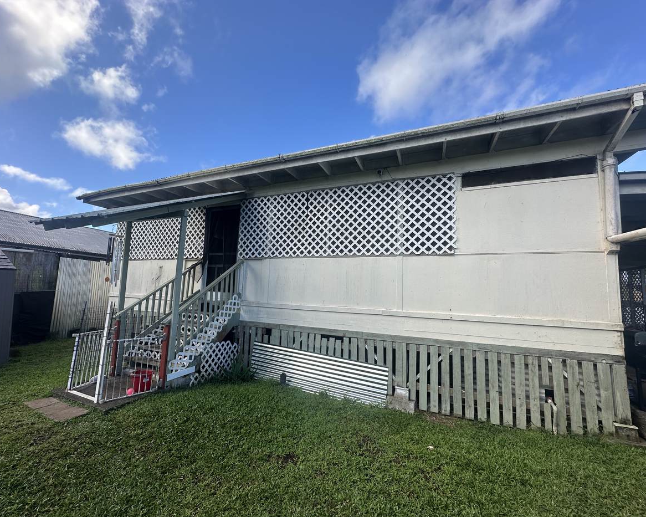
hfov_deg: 96.7
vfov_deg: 84.0
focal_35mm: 15
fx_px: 287
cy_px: 265
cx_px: 303
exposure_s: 1/729
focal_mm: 2.22
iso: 40
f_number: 2.2
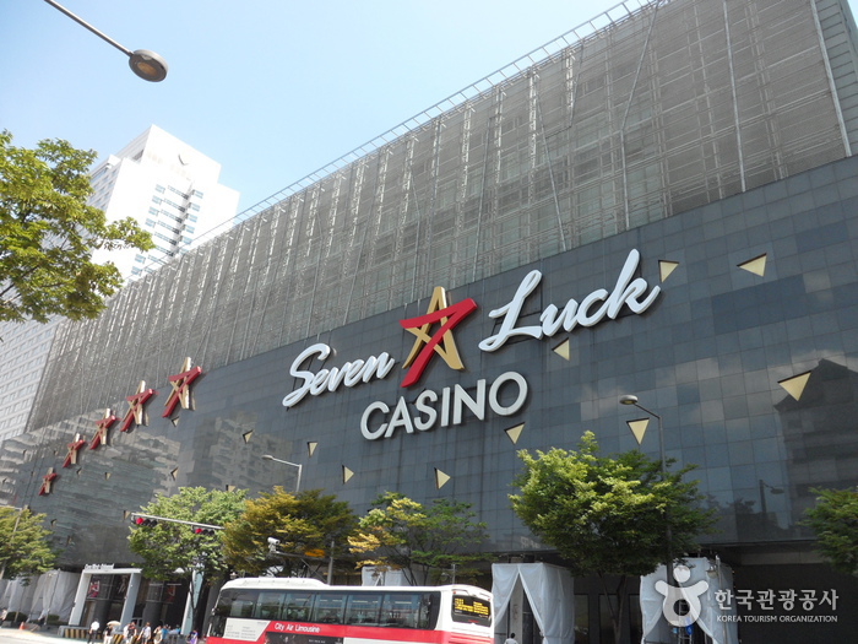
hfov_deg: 65.3
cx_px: 429
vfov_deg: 51.4
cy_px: 322
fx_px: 669
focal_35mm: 27
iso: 80
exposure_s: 1/350
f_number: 3.5
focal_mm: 4.9
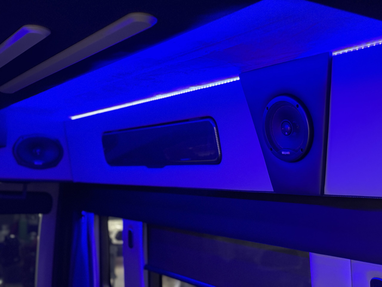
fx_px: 530
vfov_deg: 30.3
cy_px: 144
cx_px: 191
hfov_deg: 39.7
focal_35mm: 48
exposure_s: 1/30
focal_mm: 6.86
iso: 640
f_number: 1.78
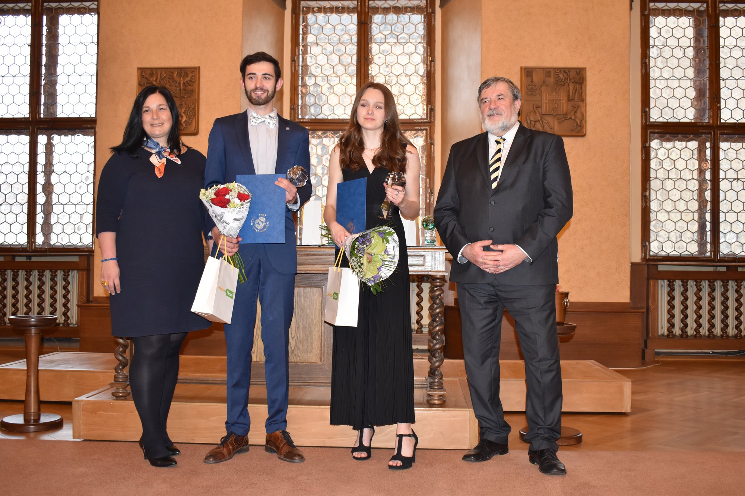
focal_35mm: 38
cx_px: 372
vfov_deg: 35.5
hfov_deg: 51.3
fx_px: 776
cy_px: 248
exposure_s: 1/60
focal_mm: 25
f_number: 4
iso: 800
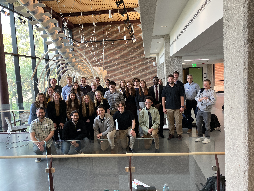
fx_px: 205
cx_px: 127
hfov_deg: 63.4
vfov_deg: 49.7
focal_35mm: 28
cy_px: 96
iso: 80
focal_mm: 3.99
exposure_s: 1/60
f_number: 1.8
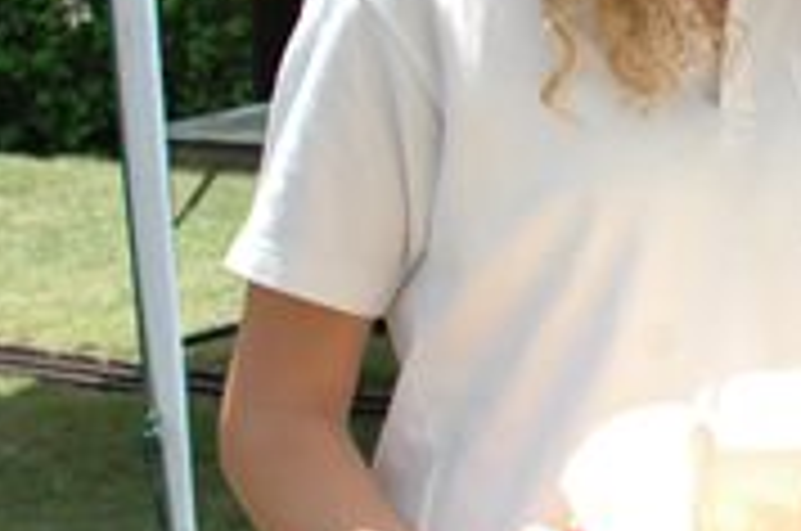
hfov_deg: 13.3
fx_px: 3287
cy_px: 27
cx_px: 1125
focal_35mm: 148
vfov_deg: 9.2
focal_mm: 32
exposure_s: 1/640
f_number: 5
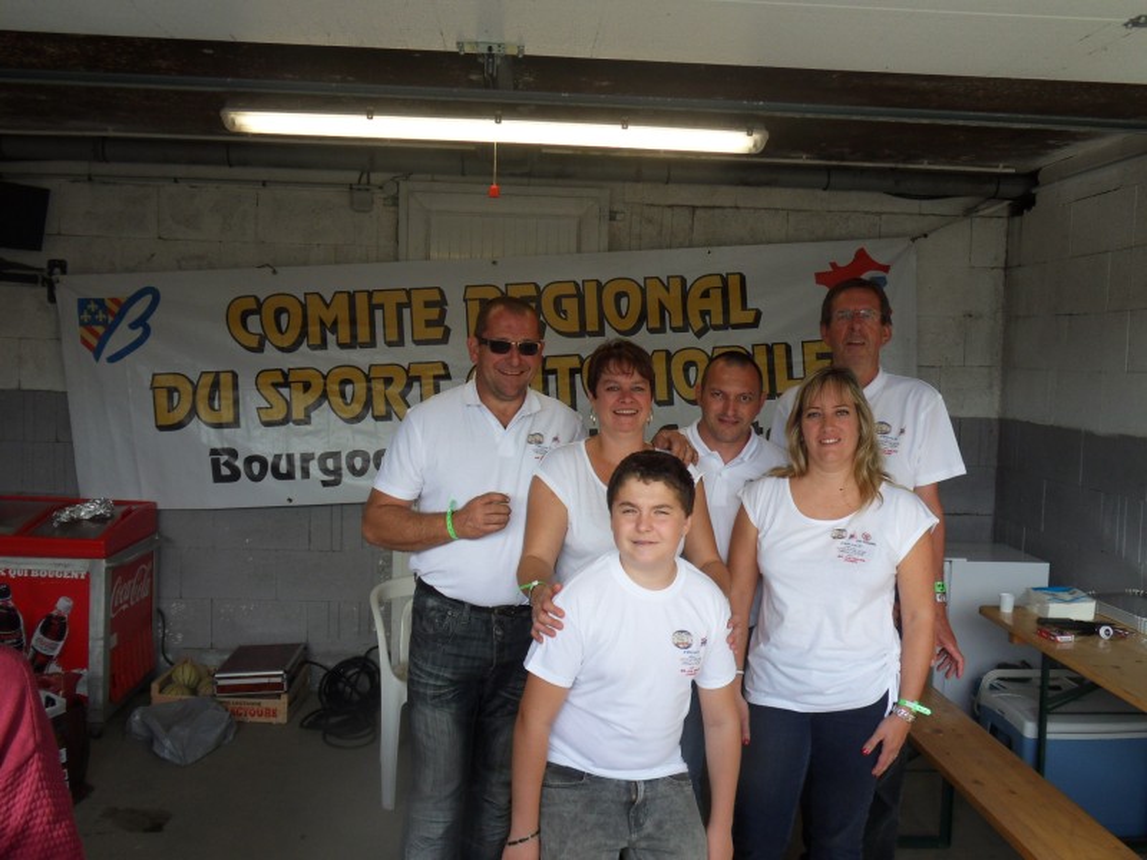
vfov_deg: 44.2
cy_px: 430
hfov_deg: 56.8
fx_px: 1060
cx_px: 574
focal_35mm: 32
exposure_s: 1/180
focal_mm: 5.6
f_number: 3.7
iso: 80
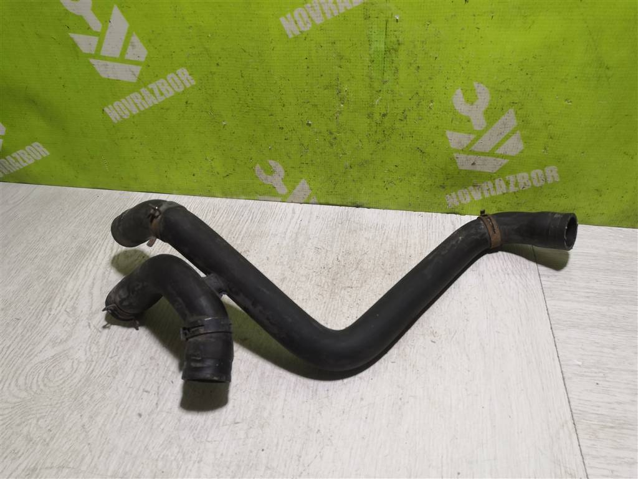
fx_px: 498
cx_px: 319
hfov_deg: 65.3
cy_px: 240
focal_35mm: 27
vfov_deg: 51.4
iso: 50
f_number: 1.8
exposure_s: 1/50
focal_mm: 3.95
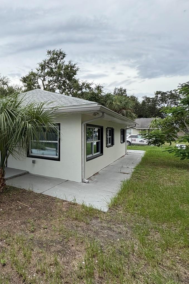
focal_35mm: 23
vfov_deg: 75.9
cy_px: 128
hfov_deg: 45.3
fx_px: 181
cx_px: -5
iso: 50
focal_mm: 2.22
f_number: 2.2
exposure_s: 1/1048
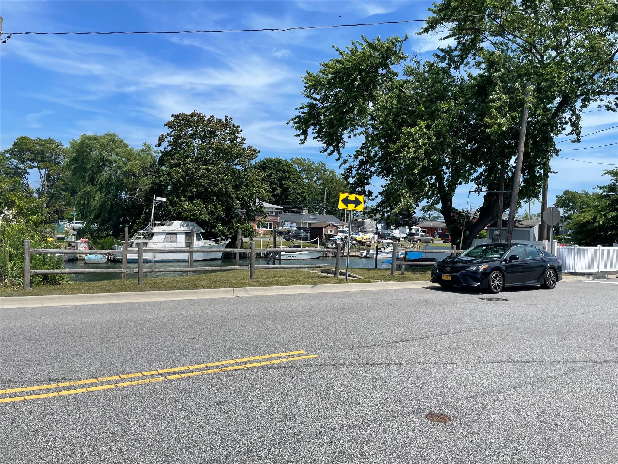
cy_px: 232
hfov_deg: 67.3
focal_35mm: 26
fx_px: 464
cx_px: 309
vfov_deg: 53.1
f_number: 1.6
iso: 32
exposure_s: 1/4132
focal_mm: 4.2
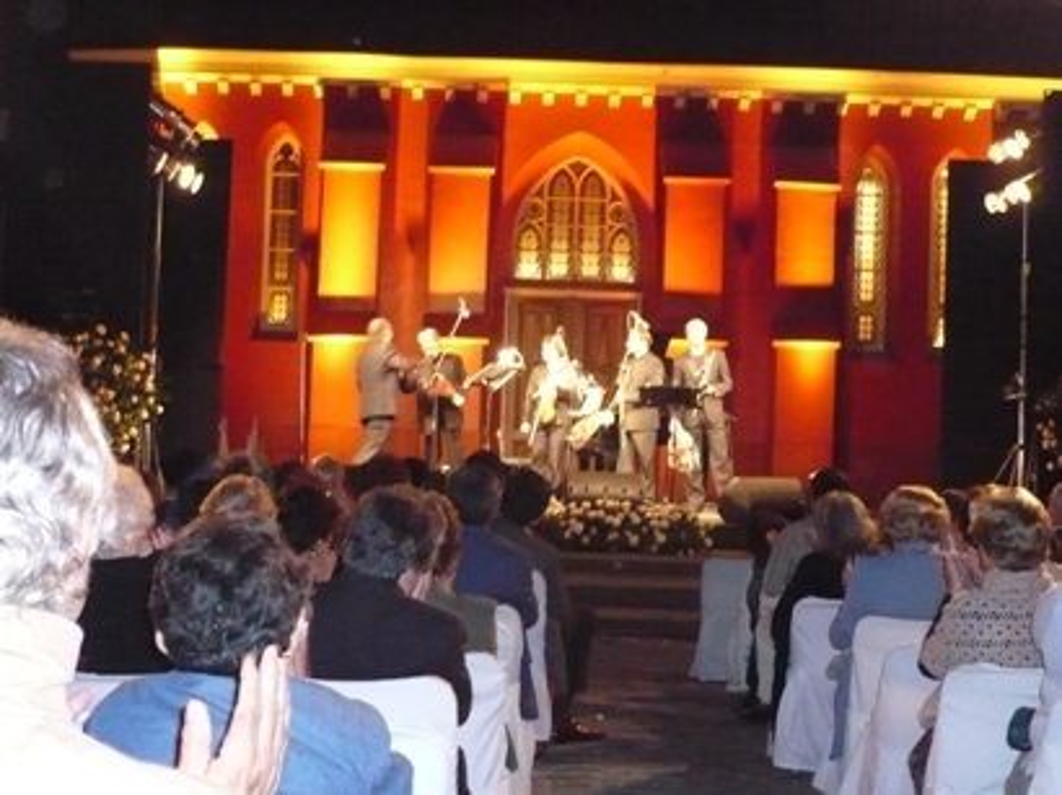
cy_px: 398
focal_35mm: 48
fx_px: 1472
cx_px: 531
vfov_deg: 30.2
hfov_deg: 39.7
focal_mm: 5.8
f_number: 2.8
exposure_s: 1/30
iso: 640
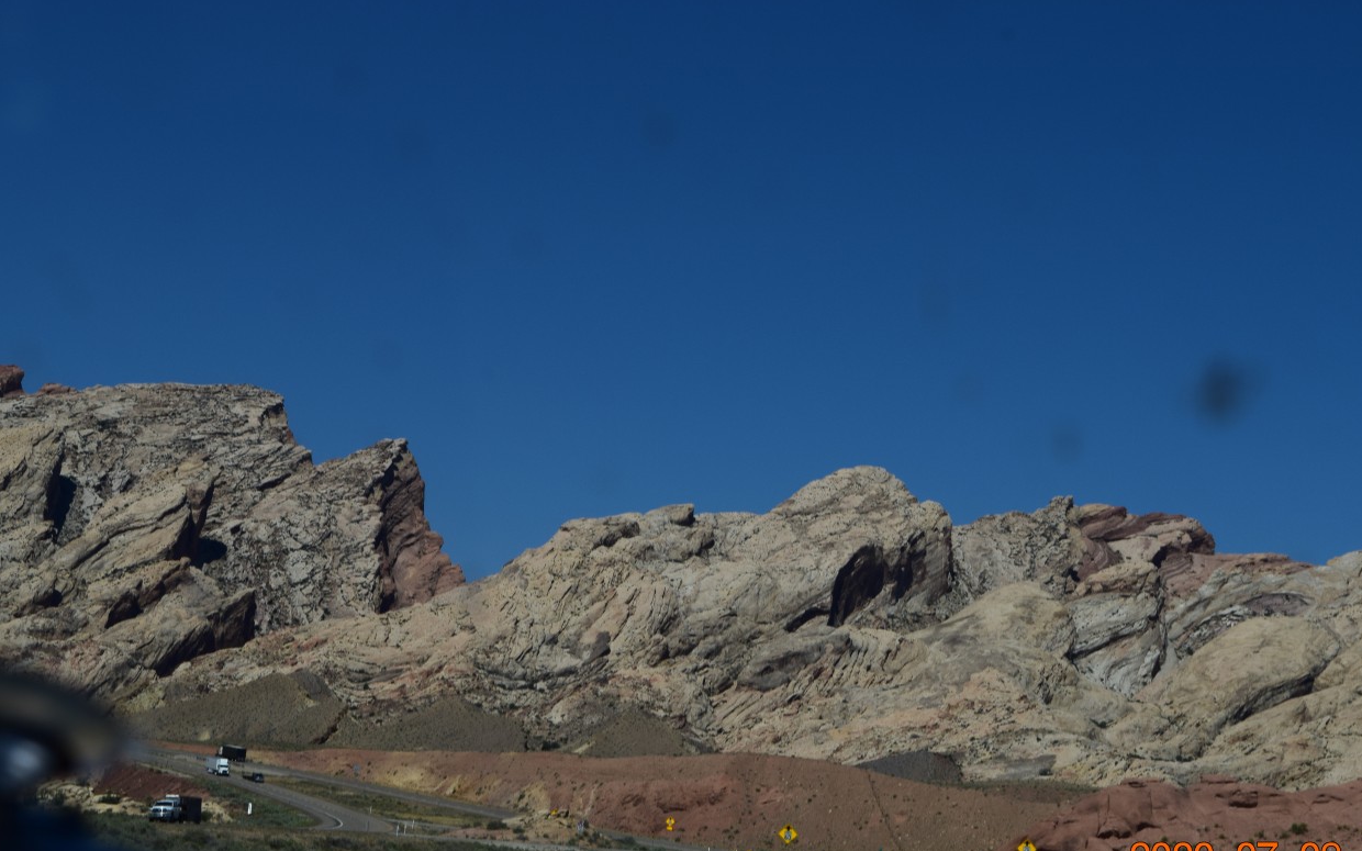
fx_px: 3398
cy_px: 438
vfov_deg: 14.3
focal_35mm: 92
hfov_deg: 22.7
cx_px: 740
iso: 200
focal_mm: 55
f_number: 11
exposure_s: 1/500
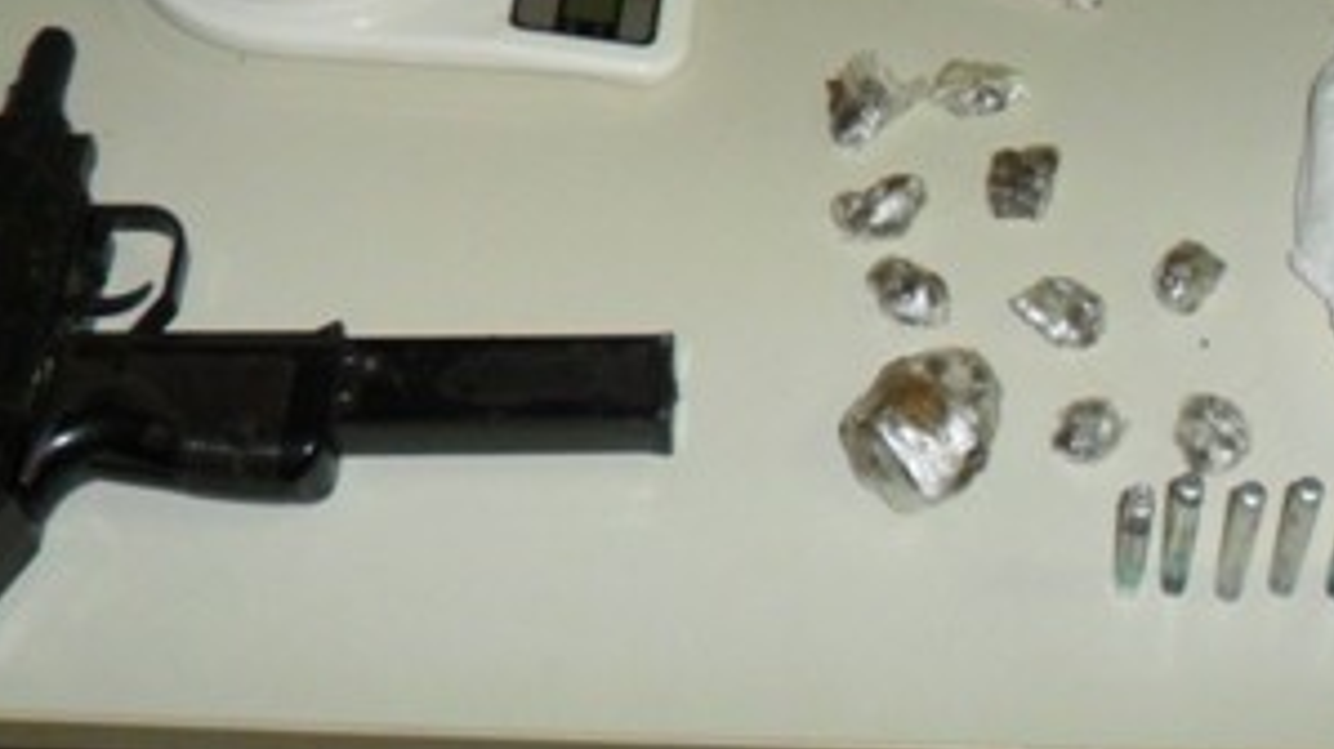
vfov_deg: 18.1
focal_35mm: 63
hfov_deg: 33.2
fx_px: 2228
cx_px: 816
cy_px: -165
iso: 200
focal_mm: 4.9
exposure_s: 1/45
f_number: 3.5
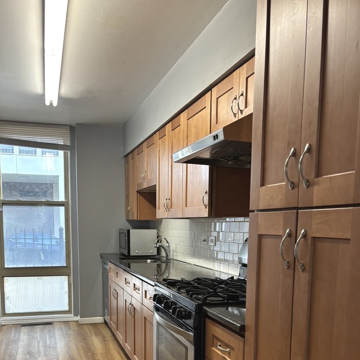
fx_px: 424
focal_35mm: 36
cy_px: 282
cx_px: 162
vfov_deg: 44.1
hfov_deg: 46.0
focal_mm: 5.96
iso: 100
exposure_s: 1/63
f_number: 1.6
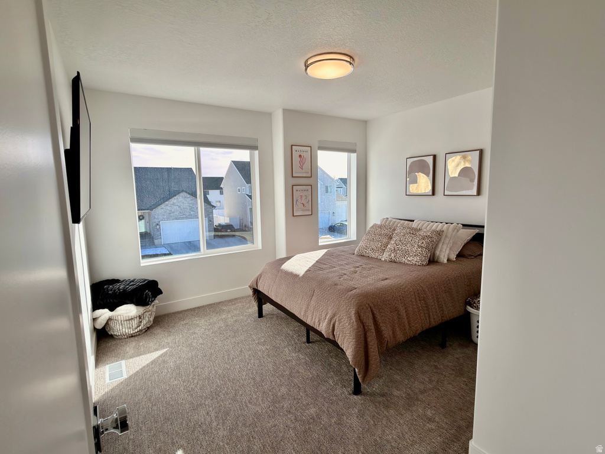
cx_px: 302
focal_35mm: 17
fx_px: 297
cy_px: 227
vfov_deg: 74.7
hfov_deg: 91.0
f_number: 2.2
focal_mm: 2.22
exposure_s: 1/182
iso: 20
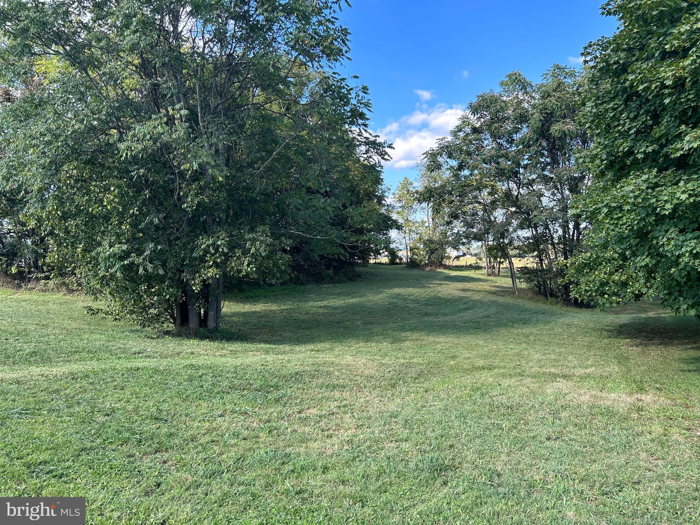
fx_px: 526
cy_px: 262
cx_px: 350
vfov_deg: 53.1
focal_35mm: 26
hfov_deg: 67.3
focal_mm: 5.7
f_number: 1.5
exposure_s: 1/718
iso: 50
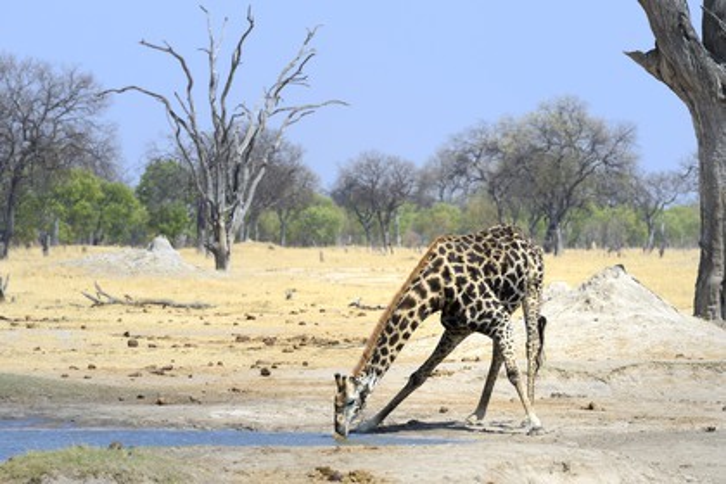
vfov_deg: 4.9
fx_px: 5646
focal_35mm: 280
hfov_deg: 7.4
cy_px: 242
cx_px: 363
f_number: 9
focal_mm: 280
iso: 400
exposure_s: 1/800
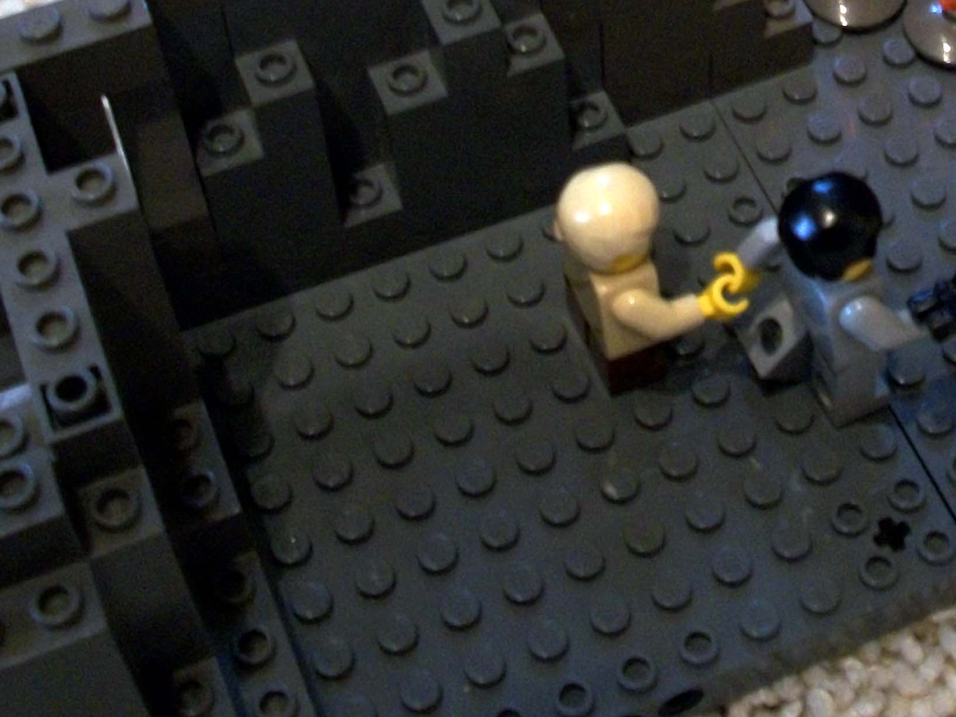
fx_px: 2154
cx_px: 797
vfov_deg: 18.4
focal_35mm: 78
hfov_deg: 24.5
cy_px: -4
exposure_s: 1/8
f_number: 3.1
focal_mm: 6.3
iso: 200
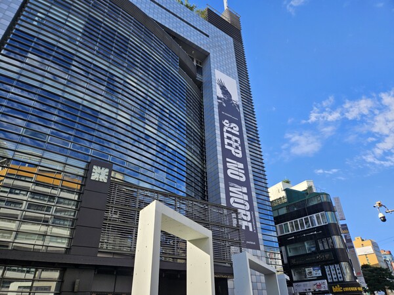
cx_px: 197
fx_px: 262
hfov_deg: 73.9
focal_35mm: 23
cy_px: 148
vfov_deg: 58.9
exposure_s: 1/841
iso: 25
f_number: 1.8
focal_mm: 5.4
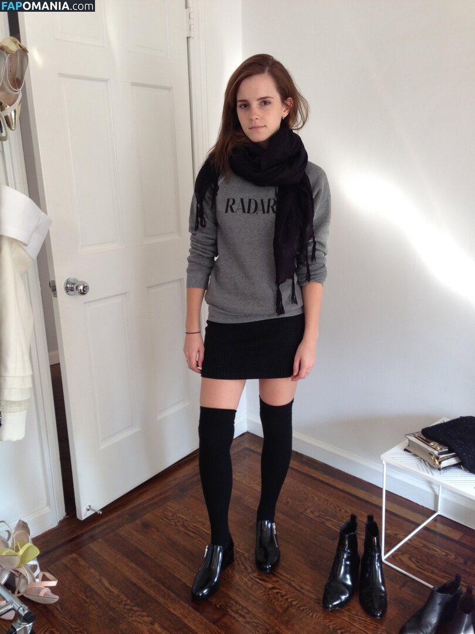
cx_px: 238
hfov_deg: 42.9
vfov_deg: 55.4
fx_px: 604
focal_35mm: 33
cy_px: 317
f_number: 2.4
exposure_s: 1/24
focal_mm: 4.12
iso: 50
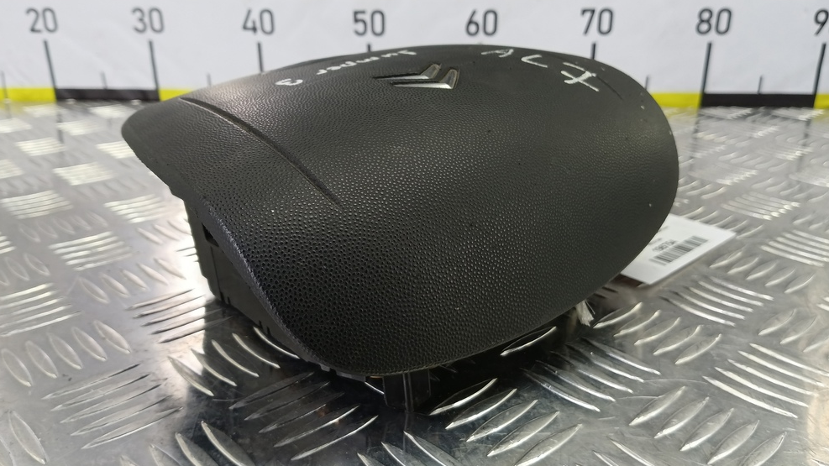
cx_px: 407
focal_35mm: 26
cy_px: 199
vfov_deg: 44.3
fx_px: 571
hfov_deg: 71.9
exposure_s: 1/50
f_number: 1.6
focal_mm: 4.11
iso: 179
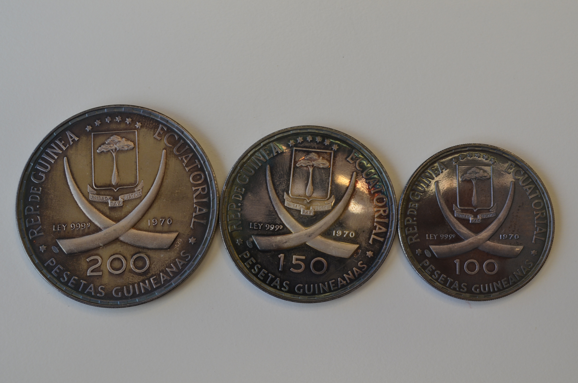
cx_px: 289
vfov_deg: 29.7
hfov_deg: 43.7
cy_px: 192
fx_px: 721
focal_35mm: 45
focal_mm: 30
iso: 320
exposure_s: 1/60
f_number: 8
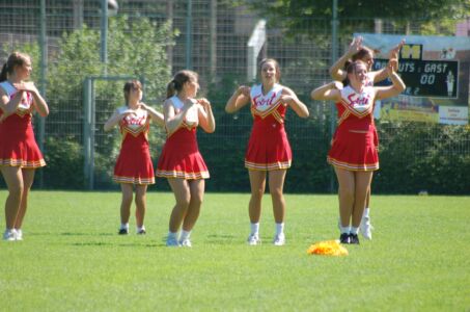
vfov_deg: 3.0
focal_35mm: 450
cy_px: 156
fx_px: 5863
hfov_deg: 4.6
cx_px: 235
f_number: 5.6
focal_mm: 300
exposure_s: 1/640
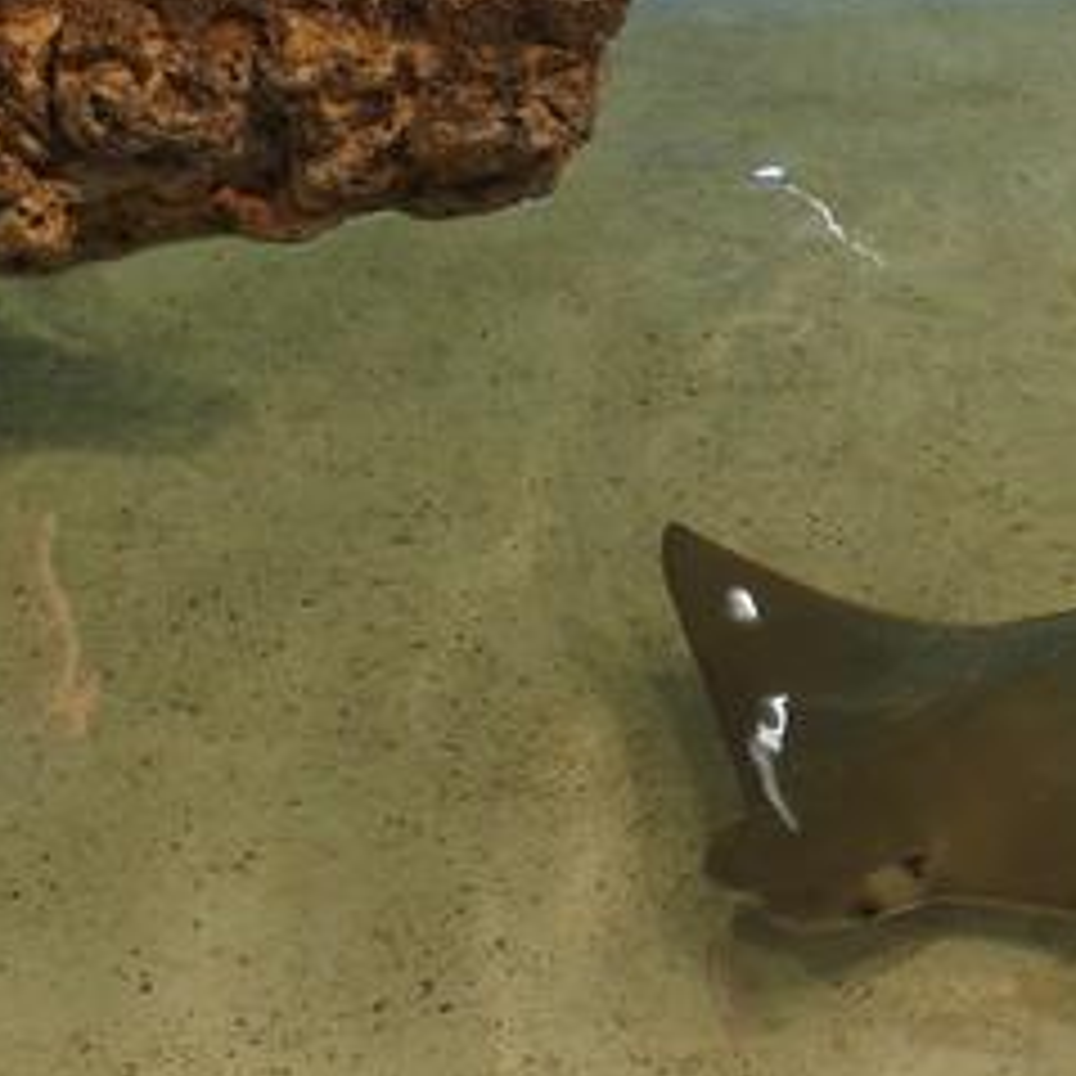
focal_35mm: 70
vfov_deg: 24.6
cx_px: 846
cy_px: 662
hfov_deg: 24.3
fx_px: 2462
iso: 320
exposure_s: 1/40
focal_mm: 9
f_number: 2.8
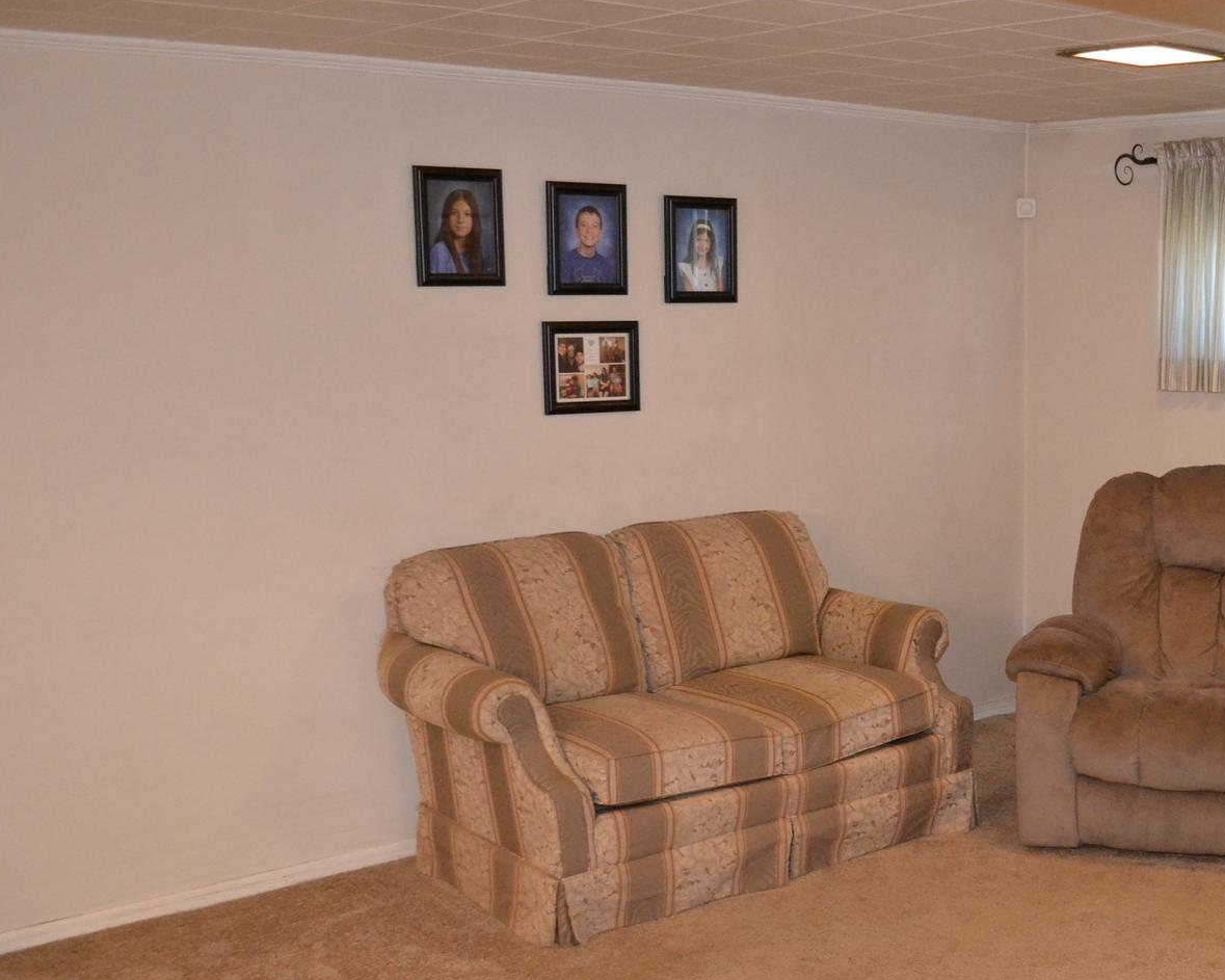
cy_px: 653
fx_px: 1595
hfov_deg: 40.1
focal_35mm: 44
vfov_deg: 33.8
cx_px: 1006
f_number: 3.5
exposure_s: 1/60
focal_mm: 18
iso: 2200
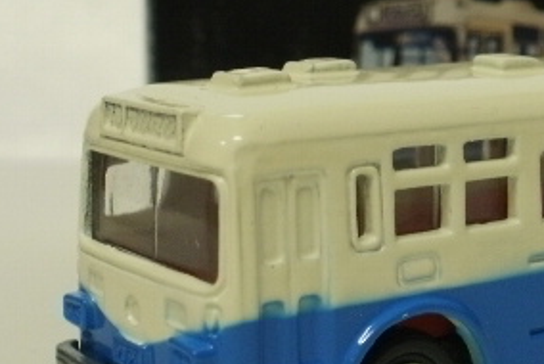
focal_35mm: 103
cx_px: 473
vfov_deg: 13.3
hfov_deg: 19.5
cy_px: 167
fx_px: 1558
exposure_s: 1/13
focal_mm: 7.7
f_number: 4
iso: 125
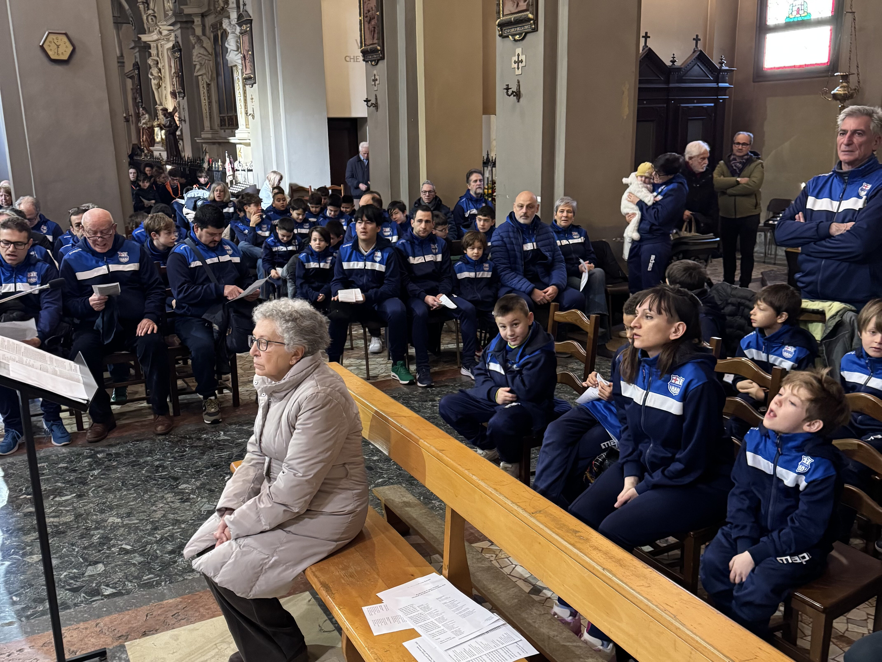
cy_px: 331
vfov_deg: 56.8
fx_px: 612
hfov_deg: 71.6
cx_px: 441
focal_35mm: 24
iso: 800
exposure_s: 1/50
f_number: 1.78
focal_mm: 6.76
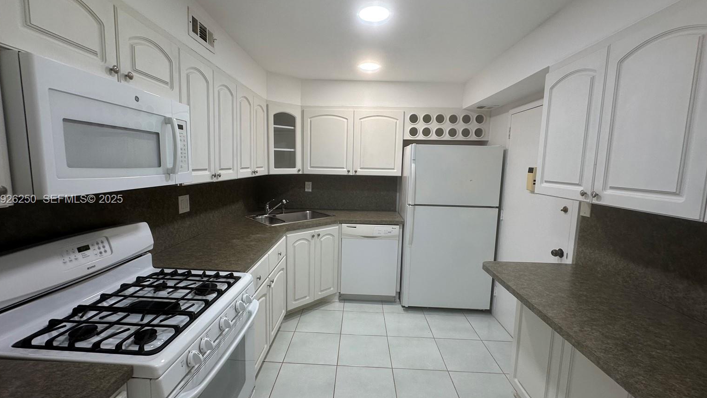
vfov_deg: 67.1
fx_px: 300
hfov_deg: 99.4
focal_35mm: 16
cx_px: 350
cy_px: 200
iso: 64
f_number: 2.2
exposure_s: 1/120
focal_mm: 2.22
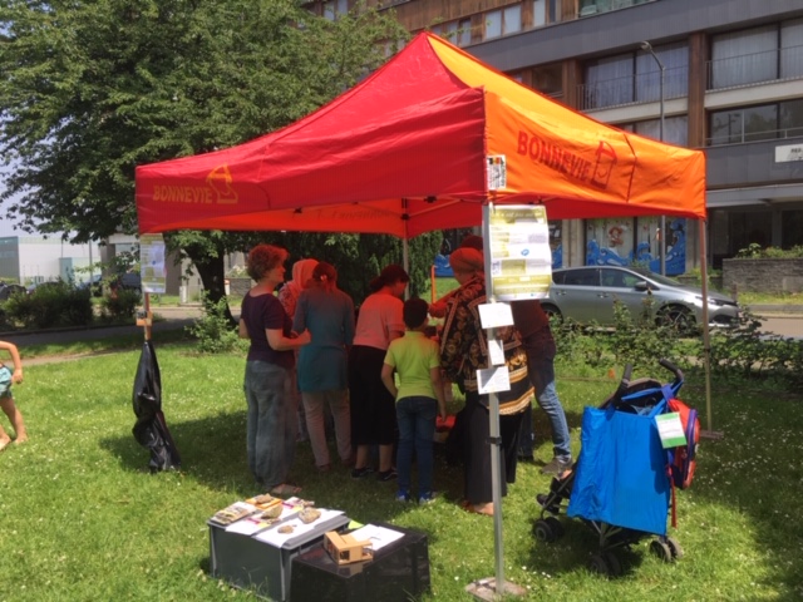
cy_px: 301
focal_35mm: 29
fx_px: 673
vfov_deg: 48.2
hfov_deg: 61.7
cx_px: 402
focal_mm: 4.15
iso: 25
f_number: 2.2
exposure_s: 1/793
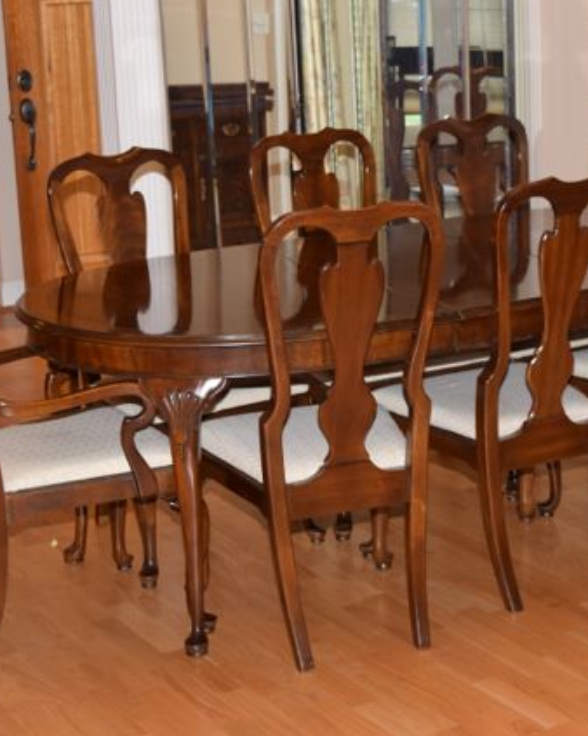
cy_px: 368
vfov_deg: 23.6
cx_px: 364
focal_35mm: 81
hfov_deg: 18.9
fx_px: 1763
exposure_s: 1/125
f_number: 4.8
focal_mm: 38
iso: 800
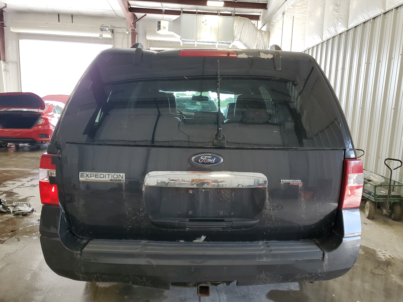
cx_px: 202
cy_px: 151
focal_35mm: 26
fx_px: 303
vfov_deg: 53.1
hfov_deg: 67.3
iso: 59
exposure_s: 1/120
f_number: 1.5
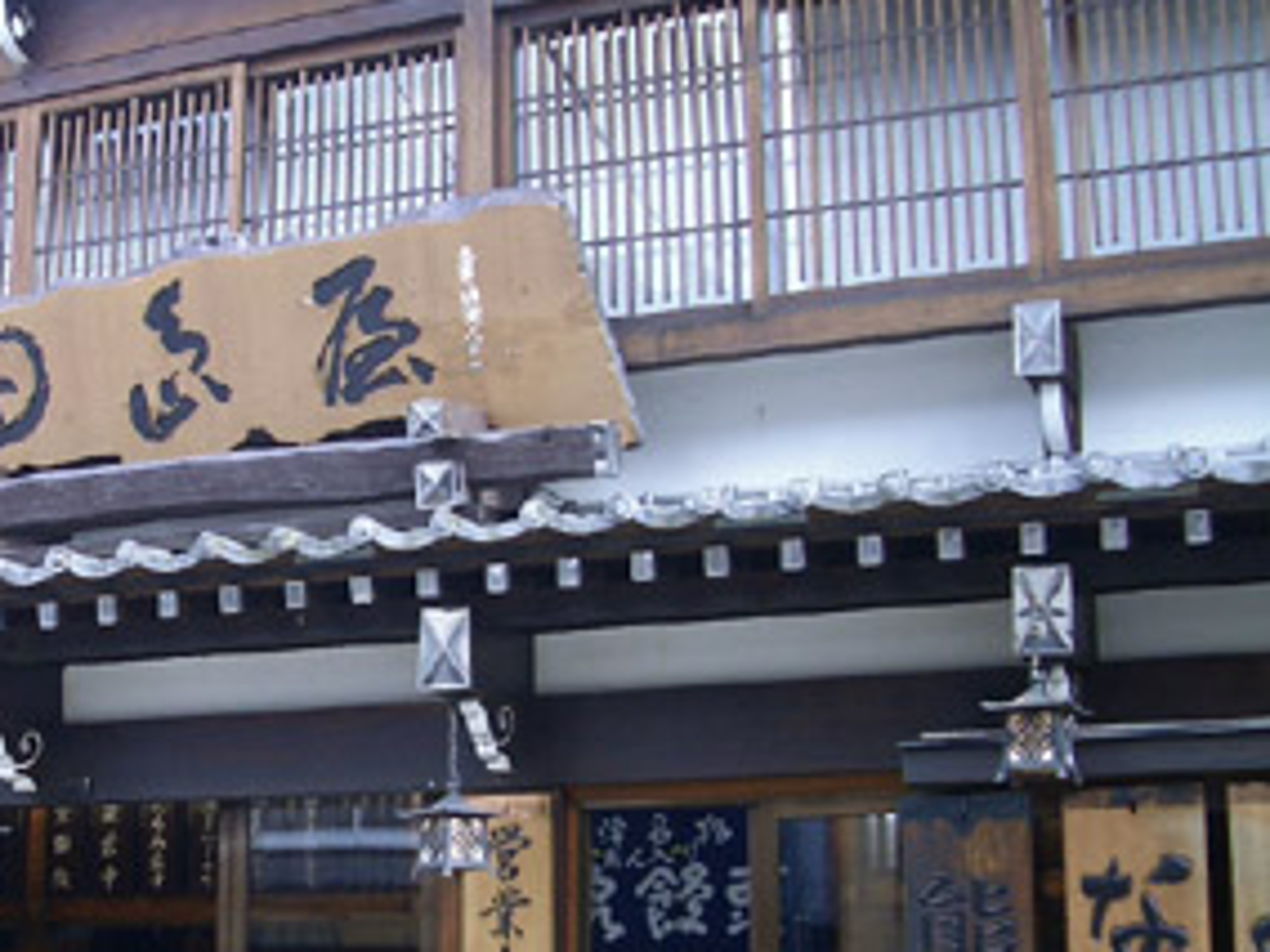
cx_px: 219
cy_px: 684
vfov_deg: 22.8
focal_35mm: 64
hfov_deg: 29.4
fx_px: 2348
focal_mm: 5.8
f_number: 2.6
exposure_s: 1/100
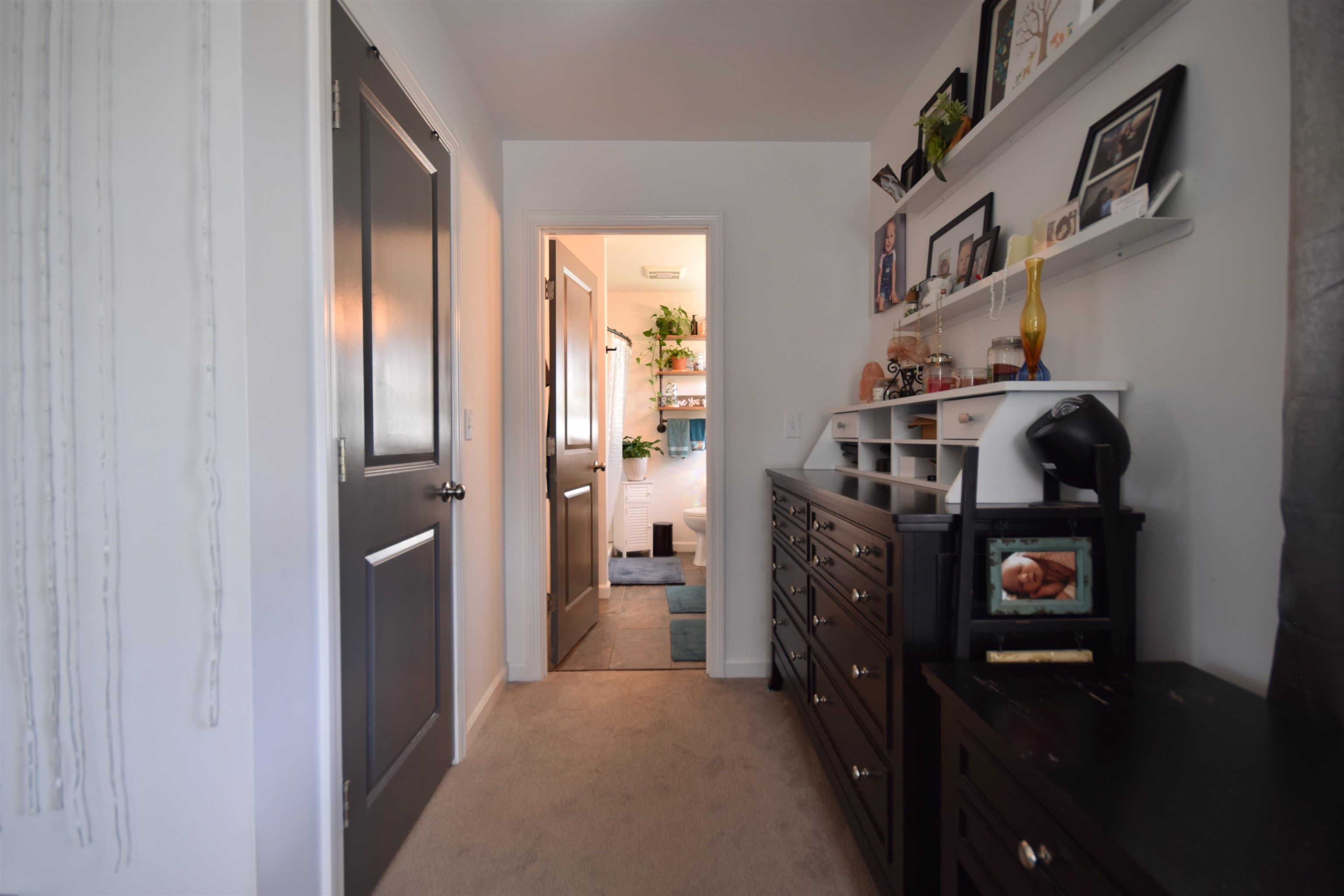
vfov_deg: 77.3
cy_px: 448
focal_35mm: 15
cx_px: 672
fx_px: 560
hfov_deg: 100.4
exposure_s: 1/15
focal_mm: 10
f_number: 6.3
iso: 200
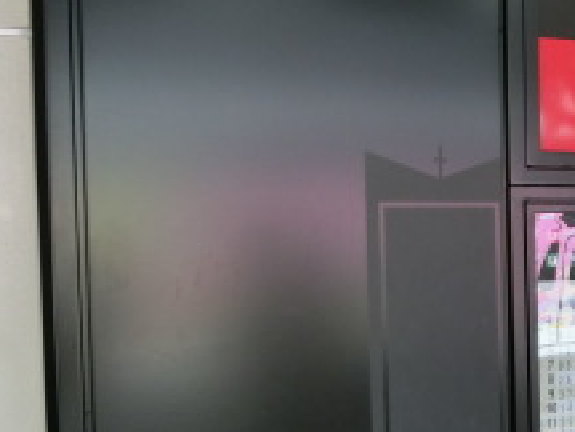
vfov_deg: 19.8
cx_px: 793
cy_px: 285
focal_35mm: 74
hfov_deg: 22.8
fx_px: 1229
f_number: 3.5
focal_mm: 4.5
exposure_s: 1/125
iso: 100
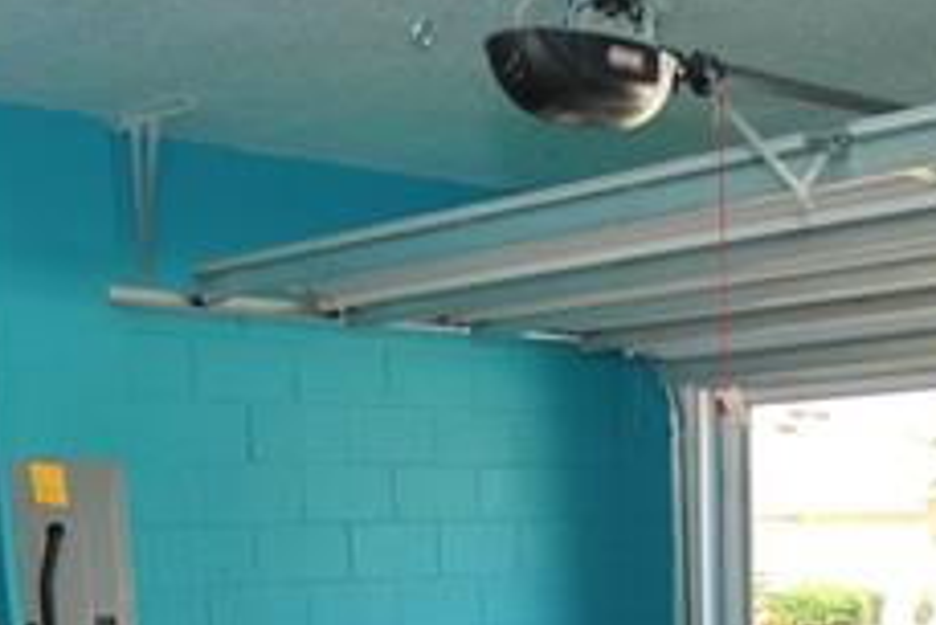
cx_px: 666
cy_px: 987
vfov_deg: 17.8
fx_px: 1743
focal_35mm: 67
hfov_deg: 29.7
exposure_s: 1/100
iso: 200
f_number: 5
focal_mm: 10
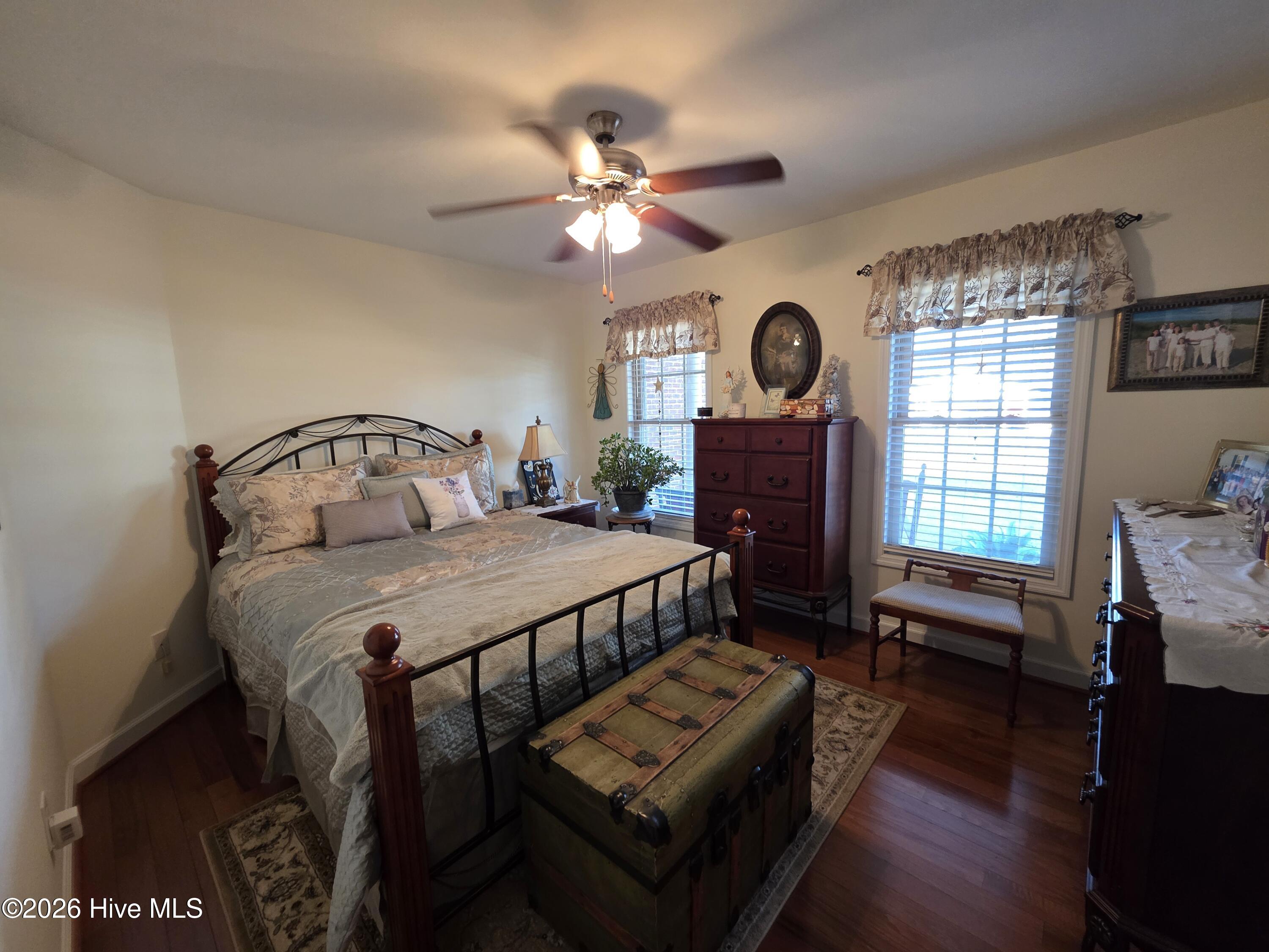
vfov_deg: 89.9
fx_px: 477
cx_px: 634
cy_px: 476
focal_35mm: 13
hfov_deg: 106.2
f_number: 1.9
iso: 200
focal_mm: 2.2
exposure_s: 1/60
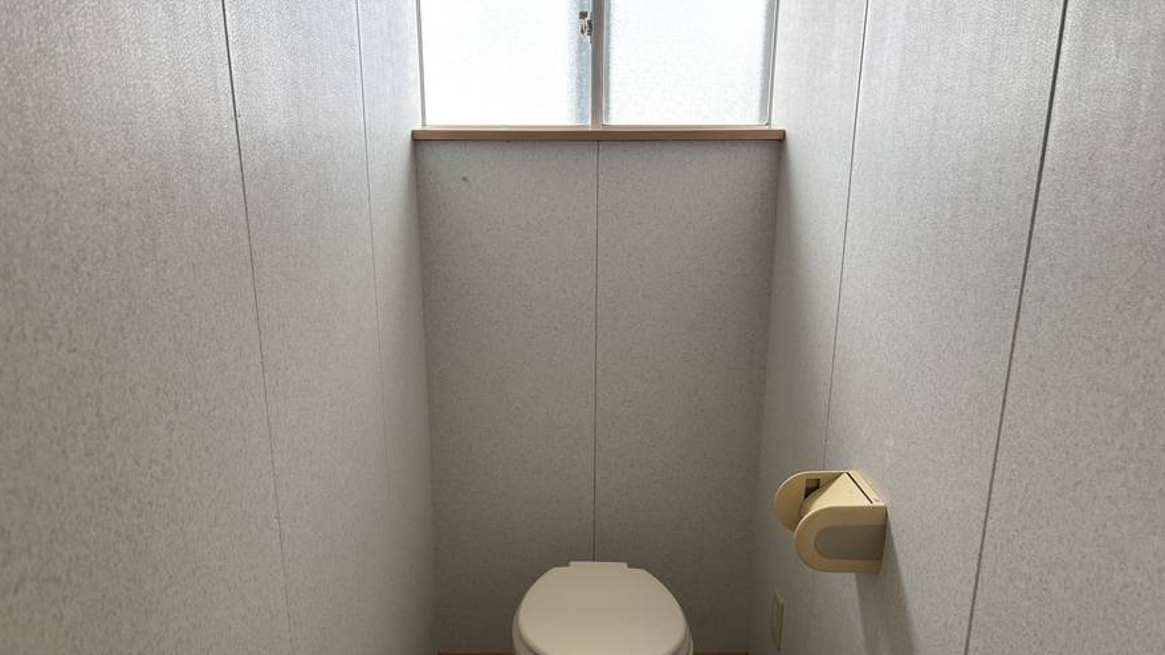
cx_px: 579
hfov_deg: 66.1
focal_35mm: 29
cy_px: 438
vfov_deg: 39.7
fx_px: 896
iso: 100
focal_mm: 5.96
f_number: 1.6
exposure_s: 1/121
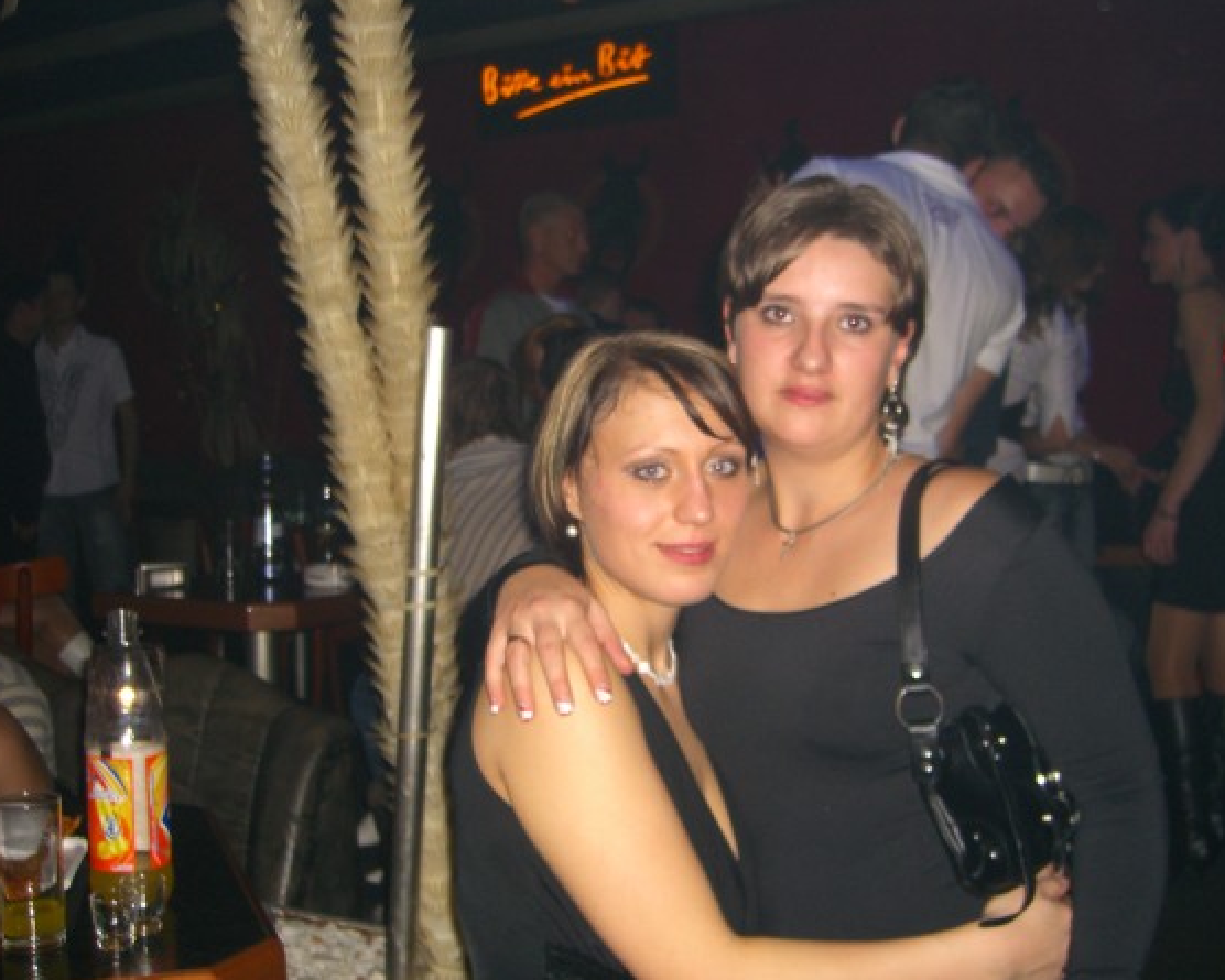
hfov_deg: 45.8
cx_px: 630
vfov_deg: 37.3
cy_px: 489
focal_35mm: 40
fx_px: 1450
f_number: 2.8
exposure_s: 1/60
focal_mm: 7.9
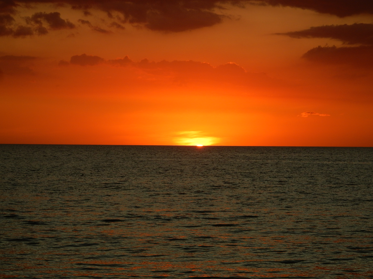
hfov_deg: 12.0
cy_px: 140
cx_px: 186
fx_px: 1767
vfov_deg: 9.1
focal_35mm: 164
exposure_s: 1/400
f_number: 6
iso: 125
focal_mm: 29.2
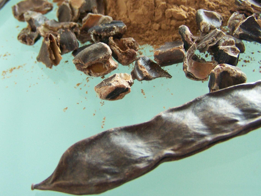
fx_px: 430
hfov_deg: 33.6
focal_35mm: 57
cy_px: 69
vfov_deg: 25.6
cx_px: 100
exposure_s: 1/20
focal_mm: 6.3
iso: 160
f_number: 2.8
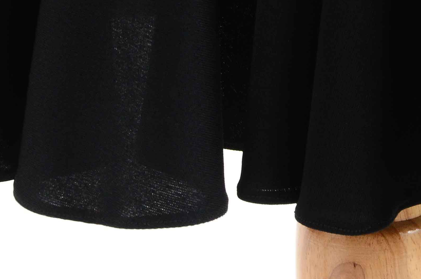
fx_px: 4971
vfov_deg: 3.2
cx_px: 378
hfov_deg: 4.8
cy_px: -99
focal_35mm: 426
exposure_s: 1/80
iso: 400
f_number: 11
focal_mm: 92
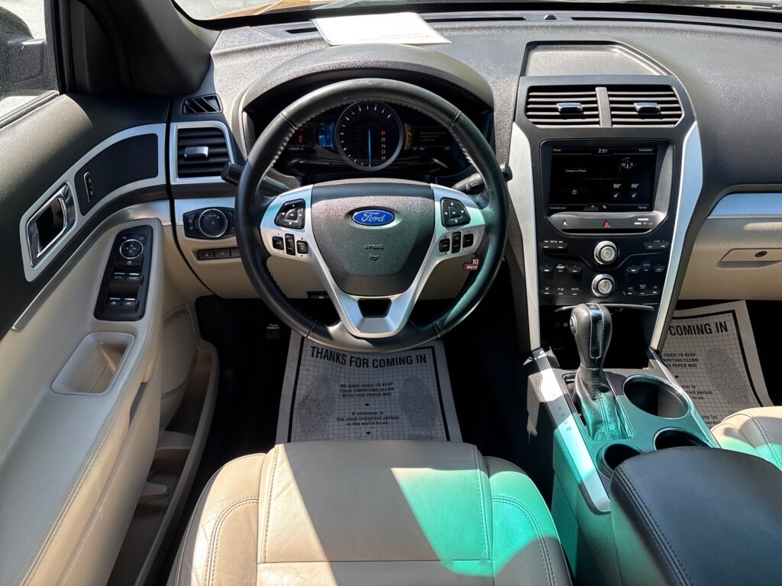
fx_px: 587
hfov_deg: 67.3
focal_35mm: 26
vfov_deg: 53.1
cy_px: 293
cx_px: 391
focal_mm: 5.96
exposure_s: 1/168
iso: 40
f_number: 1.6
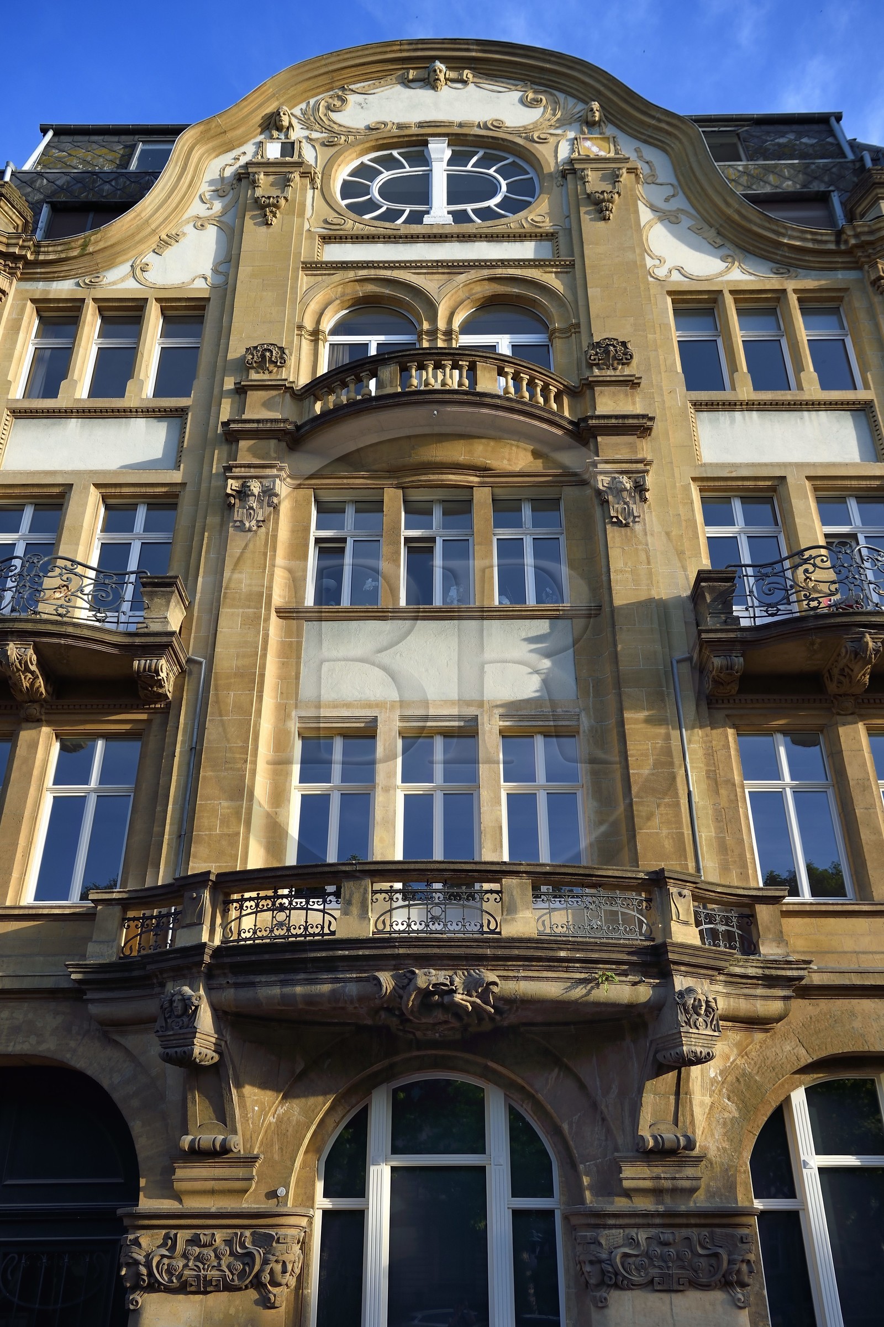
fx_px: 1143
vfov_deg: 60.3
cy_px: 664
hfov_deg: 42.3
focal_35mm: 31
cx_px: 442
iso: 200
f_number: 6.3
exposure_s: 1/320
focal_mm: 31
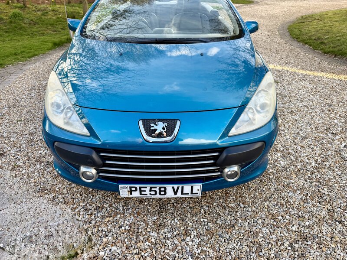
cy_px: 130
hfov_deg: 71.6
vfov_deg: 56.8
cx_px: 174
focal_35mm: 24
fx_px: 241
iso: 80
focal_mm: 6.76
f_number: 1.78
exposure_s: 1/361
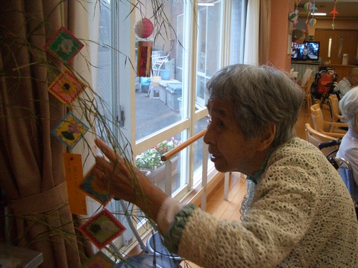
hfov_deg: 52.6
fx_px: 362
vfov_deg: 40.7
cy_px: 134
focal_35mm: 35
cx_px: 179
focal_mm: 5.8
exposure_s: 1/80
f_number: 2.6
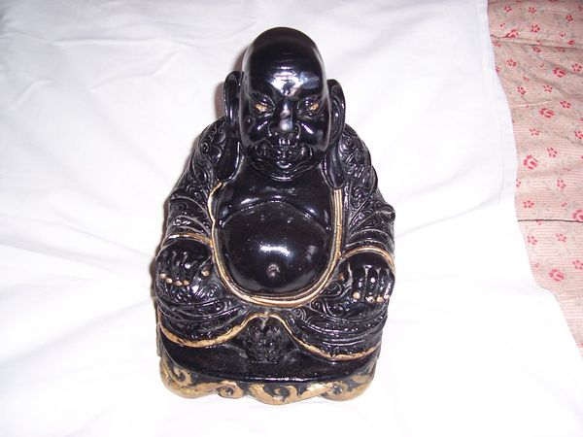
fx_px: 573
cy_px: 218
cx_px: 292
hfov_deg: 54.0
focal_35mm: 34
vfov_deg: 41.8
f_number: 2.7
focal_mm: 5.6
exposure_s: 1/60
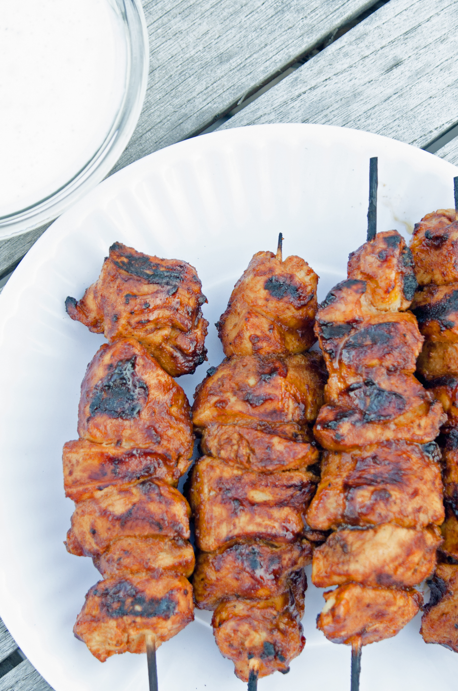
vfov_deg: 21.1
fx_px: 1859
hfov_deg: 14.0
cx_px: 291
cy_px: 380
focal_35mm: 97
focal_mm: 44
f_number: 4.5
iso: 400
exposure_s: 1/80
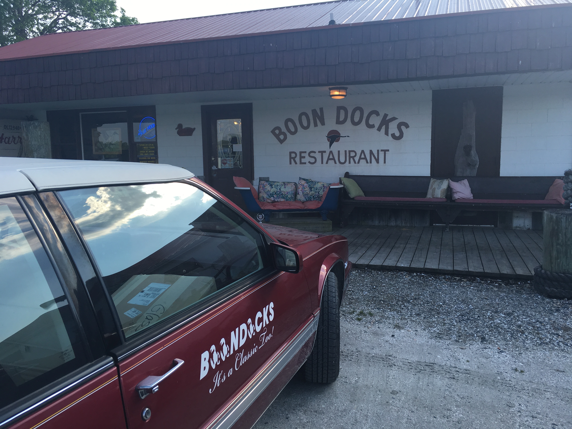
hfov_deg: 61.7
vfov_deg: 48.2
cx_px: 286
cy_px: 214
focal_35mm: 29
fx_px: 479
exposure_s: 1/587
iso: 25
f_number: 2.2
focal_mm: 4.15
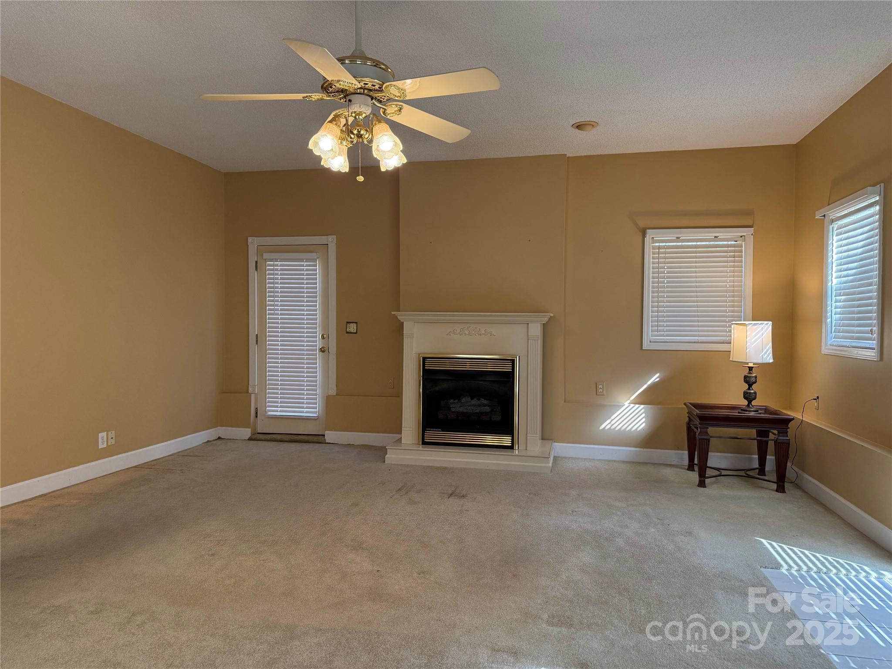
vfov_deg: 56.8
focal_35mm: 24
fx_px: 618
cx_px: 446
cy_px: 334
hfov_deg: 71.6
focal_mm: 6.76
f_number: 1.78
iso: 200
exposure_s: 1/153
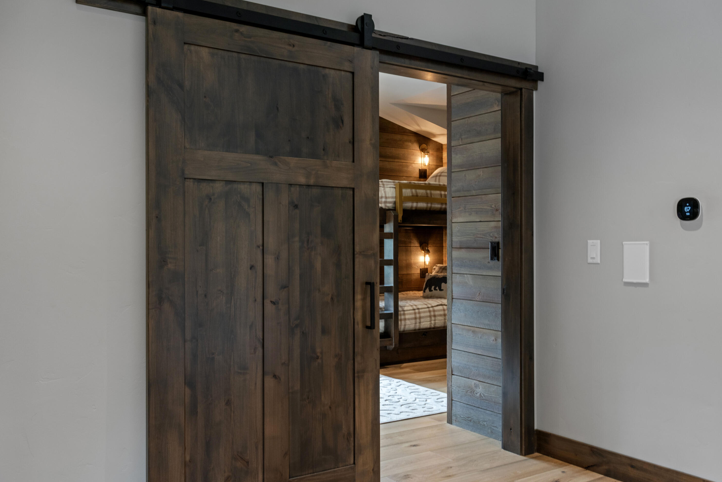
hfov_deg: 57.2
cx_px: 360
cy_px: 251
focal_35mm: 33
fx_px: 662
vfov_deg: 40.0
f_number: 8
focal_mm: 31
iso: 200
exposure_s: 1/4
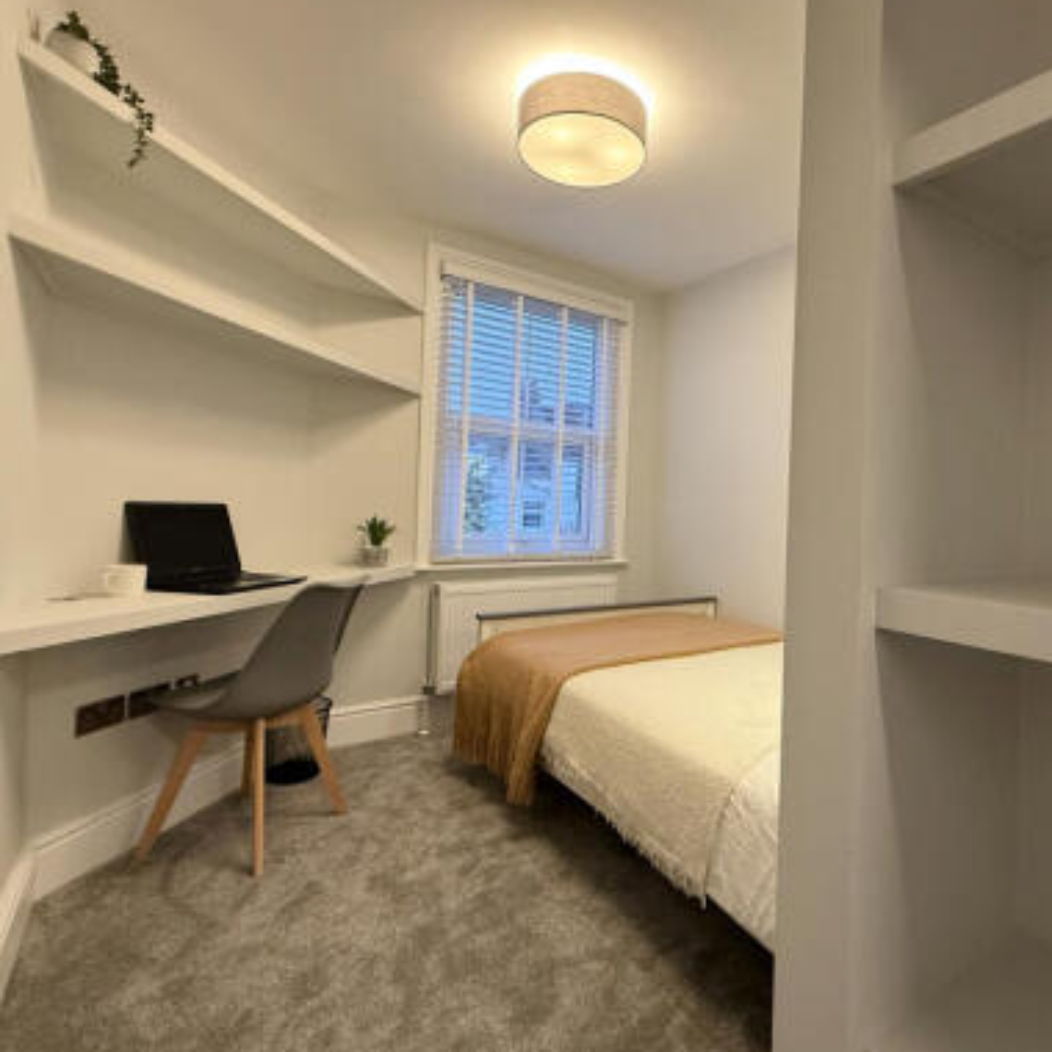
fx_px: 653
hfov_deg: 76.5
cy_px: 502
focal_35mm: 19
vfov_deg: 77.6
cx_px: 649
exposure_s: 1/50
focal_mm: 2.2
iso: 250
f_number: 2.2
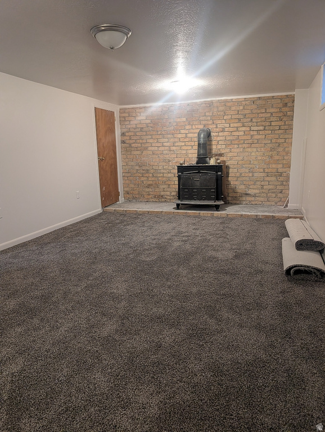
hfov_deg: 56.9
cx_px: 162
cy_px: 216
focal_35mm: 24
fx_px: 300
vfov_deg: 71.5
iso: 92
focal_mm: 6.9
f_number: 1.68
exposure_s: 1/24
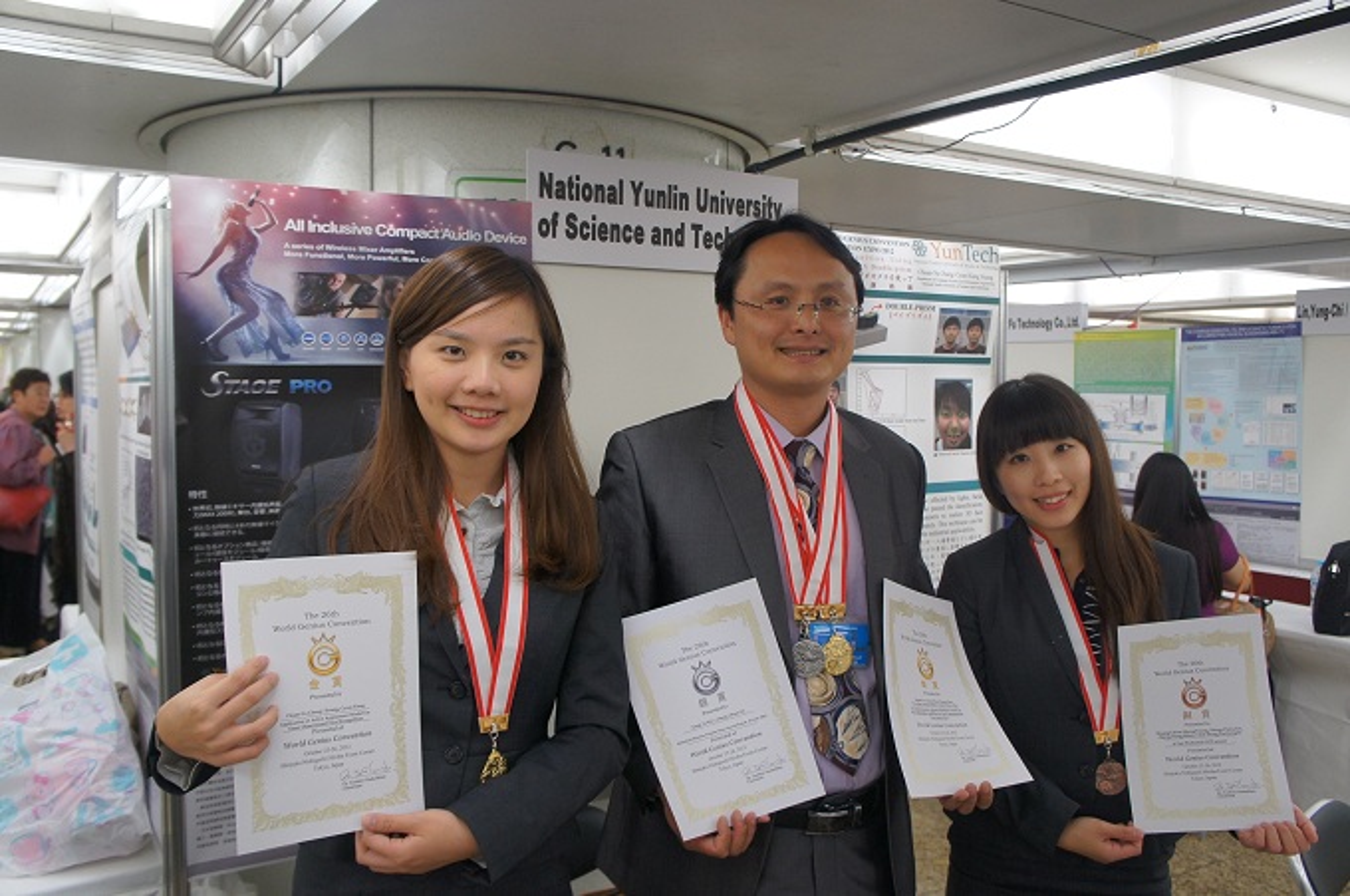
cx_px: 675
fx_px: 1123
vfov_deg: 43.5
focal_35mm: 30
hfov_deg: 62.0
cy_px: 448
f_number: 4
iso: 800
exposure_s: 1/160
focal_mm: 20
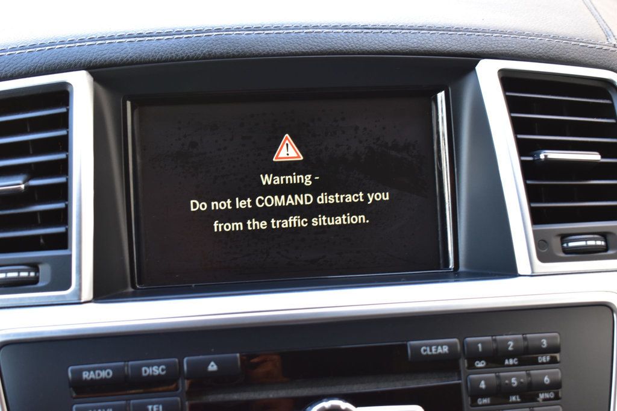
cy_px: 206
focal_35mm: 63
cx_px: 308
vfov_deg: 21.6
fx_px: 1079
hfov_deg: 31.9
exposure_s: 1/20
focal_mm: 42
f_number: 6.3
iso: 400
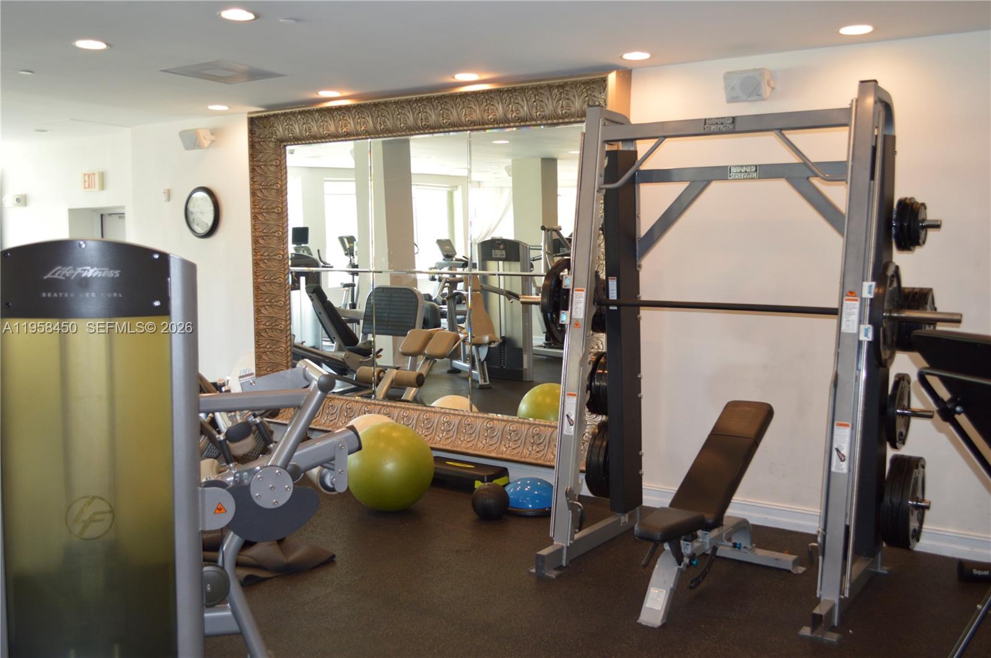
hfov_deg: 57.3
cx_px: 496
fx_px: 907
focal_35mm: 33
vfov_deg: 39.9
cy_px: 329
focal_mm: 22
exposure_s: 1/30
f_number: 4
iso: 360
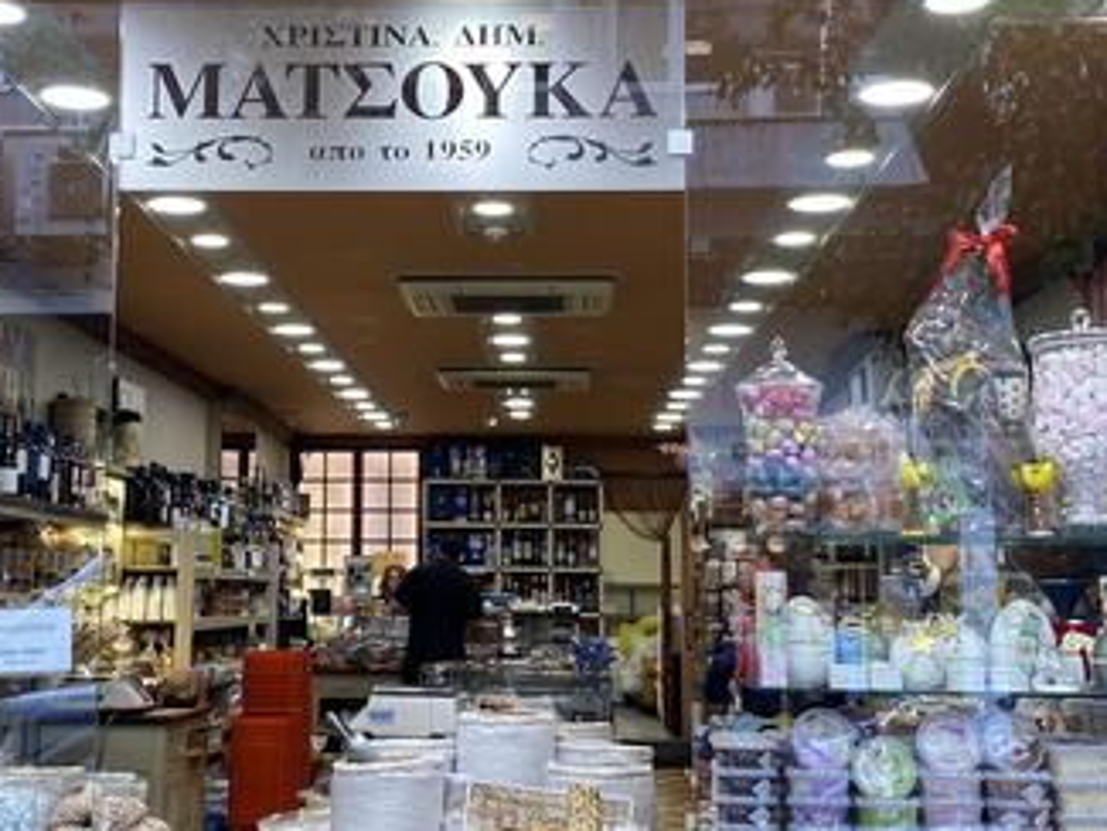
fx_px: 1792
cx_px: 460
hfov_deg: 34.3
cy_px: 312
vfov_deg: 26.0
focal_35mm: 56
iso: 64
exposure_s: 1/100
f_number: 1.8
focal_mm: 4.25
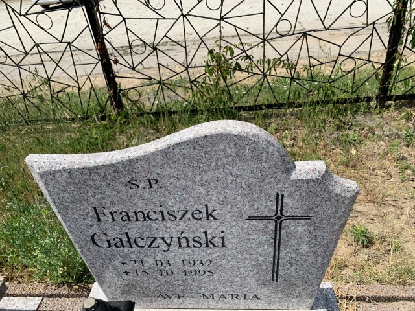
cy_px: 156
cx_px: 208
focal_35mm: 26
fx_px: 312
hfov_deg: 67.3
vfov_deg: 53.1
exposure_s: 1/1880
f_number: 1.8
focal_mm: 4.25
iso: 25
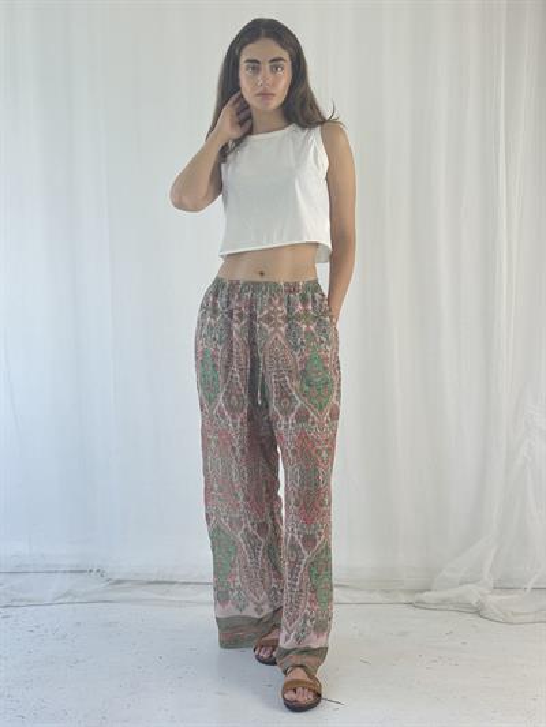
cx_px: 273
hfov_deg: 30.3
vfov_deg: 39.6
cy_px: 364
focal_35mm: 48
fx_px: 1009
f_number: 1.78
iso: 64
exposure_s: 1/155
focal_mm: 6.76
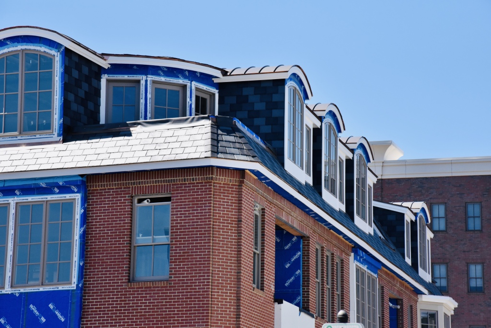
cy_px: 164
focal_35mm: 120
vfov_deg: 11.4
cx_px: 246
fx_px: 1638
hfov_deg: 17.1
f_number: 10
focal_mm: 120
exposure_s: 1/2500
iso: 2500
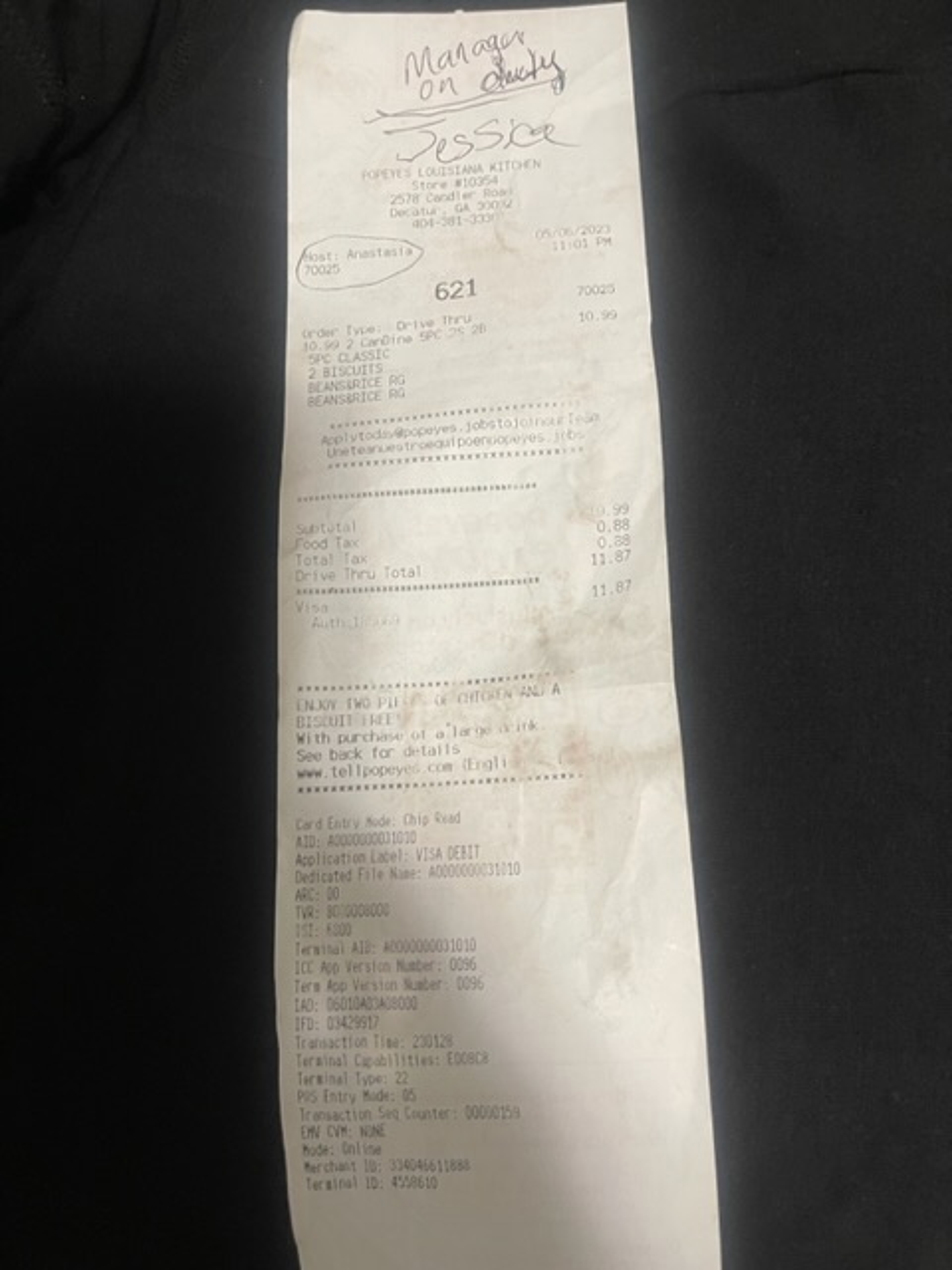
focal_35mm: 26
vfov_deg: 67.3
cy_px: 635
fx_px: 953
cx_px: 476
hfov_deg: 53.1
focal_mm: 5.1
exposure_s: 1/40
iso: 400
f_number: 1.6
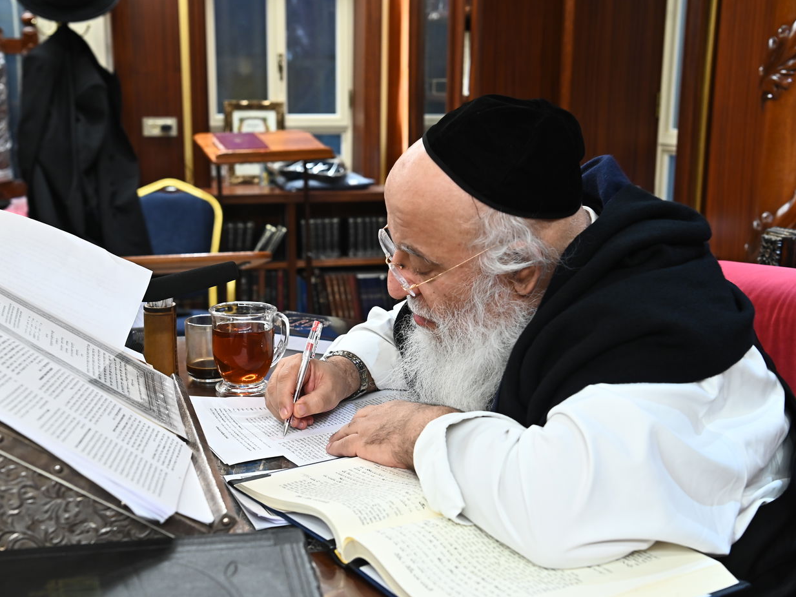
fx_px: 1104
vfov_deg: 30.3
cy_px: 299
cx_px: 369
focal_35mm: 48
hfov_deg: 39.6
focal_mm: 44
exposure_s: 1/125
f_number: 5
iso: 1600
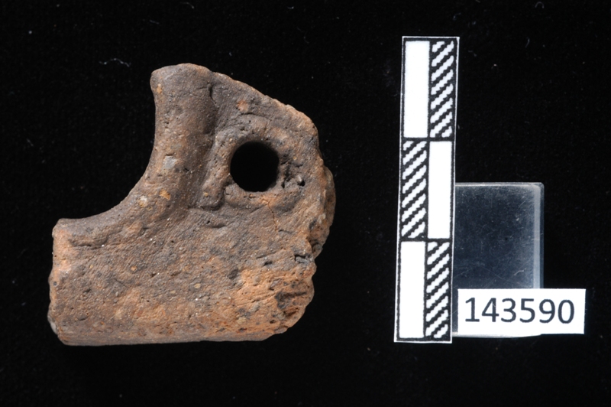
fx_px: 1526
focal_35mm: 90
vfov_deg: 15.2
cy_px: 204
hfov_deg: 22.6
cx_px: 306
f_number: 18
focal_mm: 60
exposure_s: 1/100
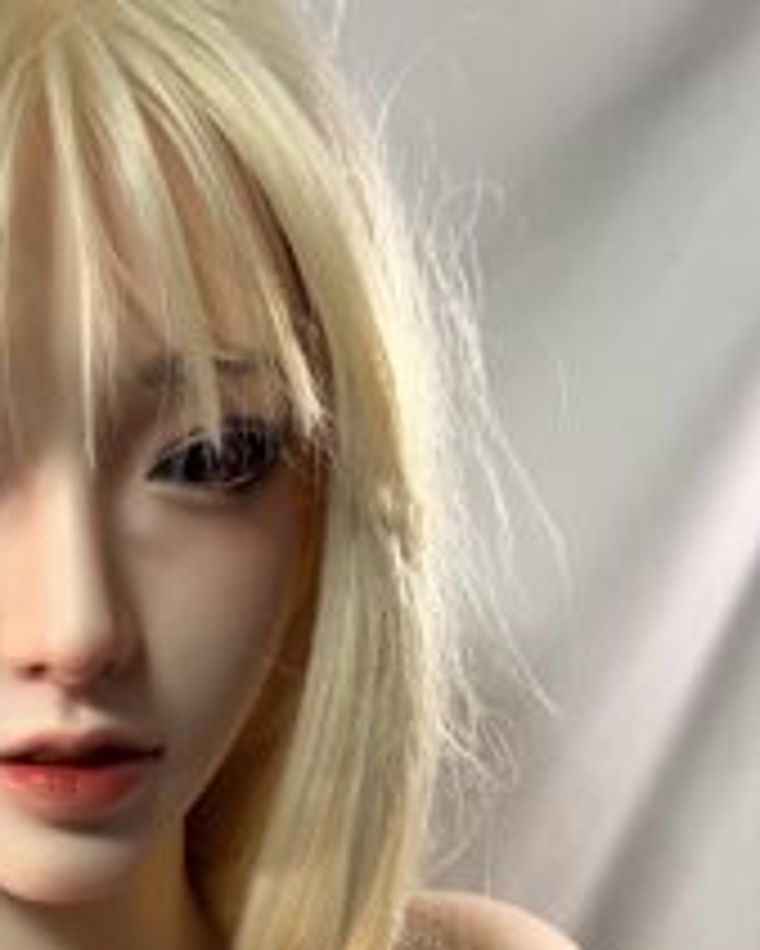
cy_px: 756
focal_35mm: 52
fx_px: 1461
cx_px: 54
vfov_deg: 34.9
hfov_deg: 27.9
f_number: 1.5
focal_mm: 5.7
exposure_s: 1/60
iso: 100
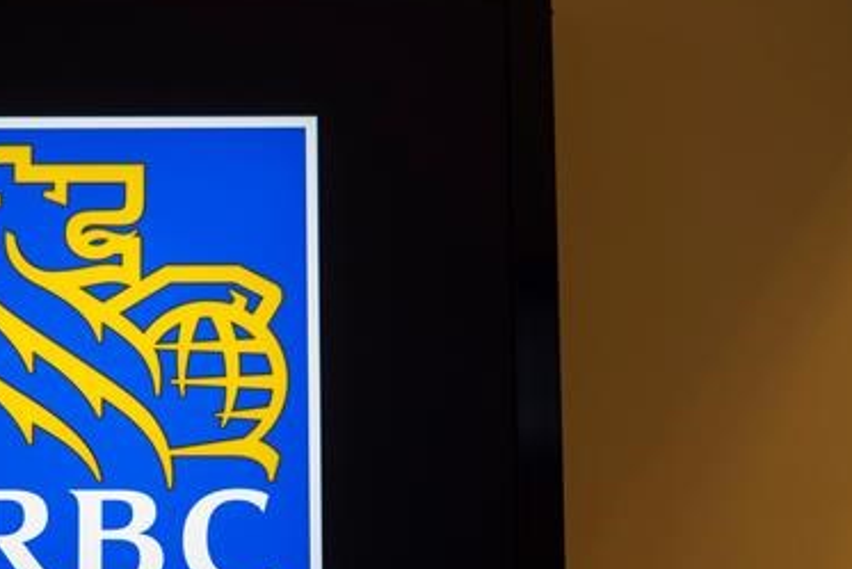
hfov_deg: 31.7
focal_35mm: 61
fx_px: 1444
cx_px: 128
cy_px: 392
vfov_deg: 22.2
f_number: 1.4
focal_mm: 23
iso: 400
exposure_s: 1/125
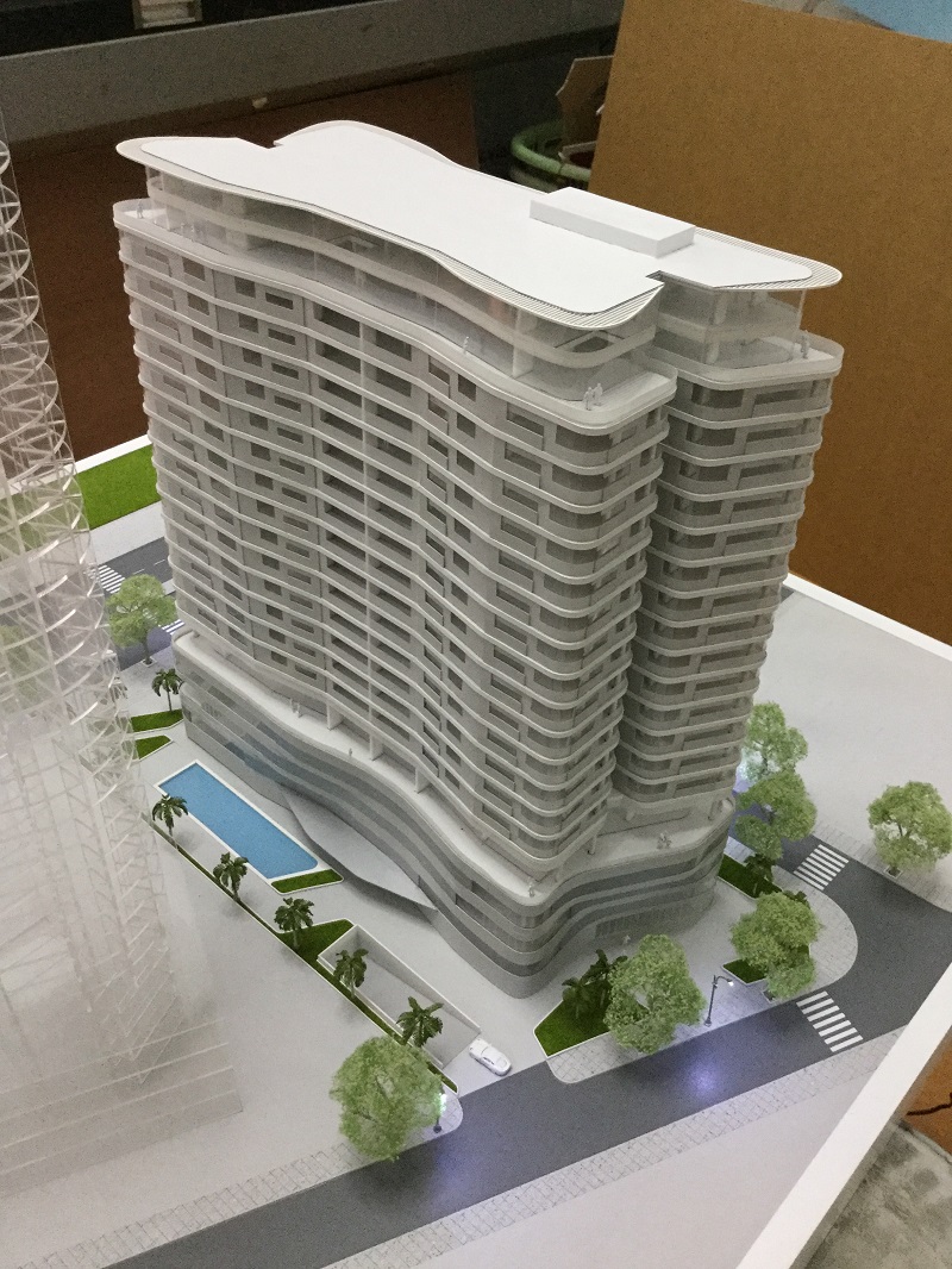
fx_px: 1136
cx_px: 476
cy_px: 634
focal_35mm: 31
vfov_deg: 58.3
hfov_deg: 45.5
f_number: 2.4
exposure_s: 1/33
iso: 200
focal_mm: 3.3
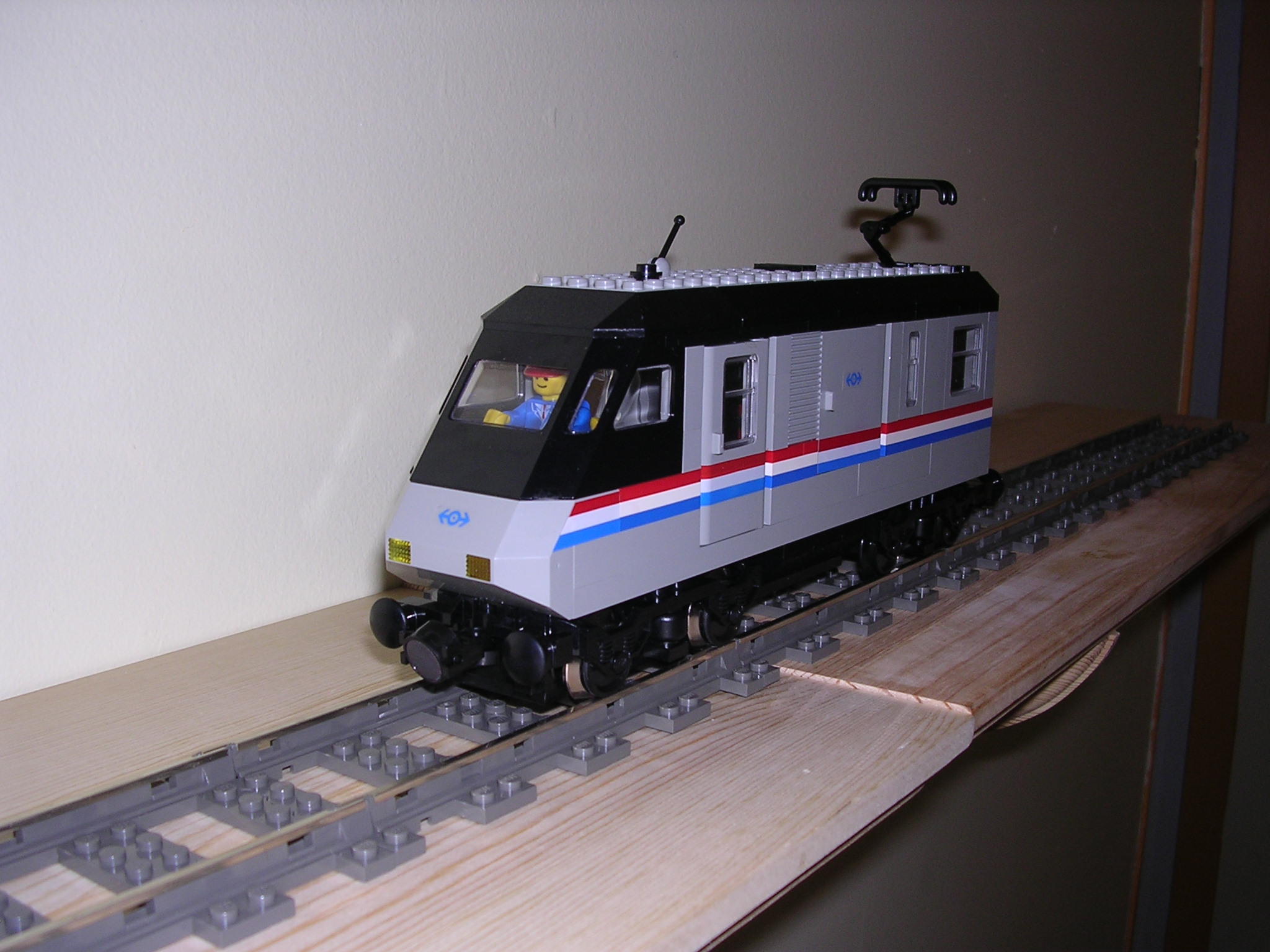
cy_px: 476
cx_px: 635
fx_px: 1394
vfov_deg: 37.7
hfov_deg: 49.0
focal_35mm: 38
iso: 100
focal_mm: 5.8
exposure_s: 1/60.1
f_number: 2.8
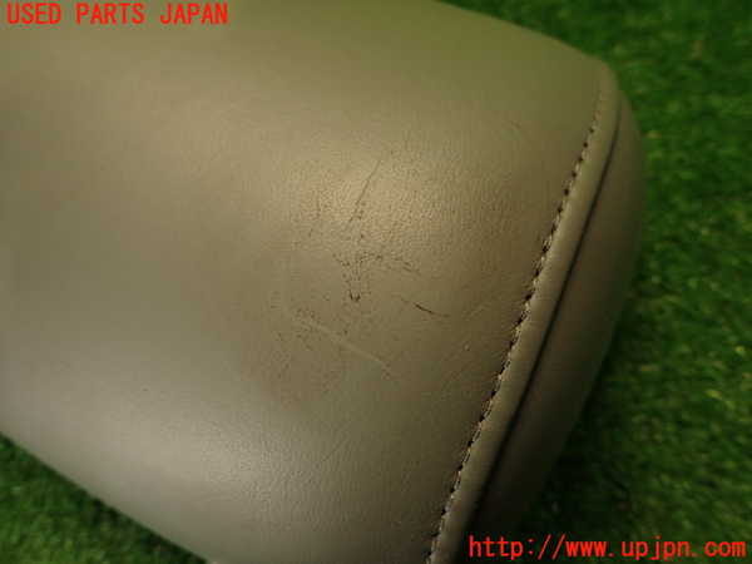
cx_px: 376
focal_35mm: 25
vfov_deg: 54.9
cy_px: 282
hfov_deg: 69.4
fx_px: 543
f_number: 2
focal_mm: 4.5
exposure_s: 1/50
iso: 200
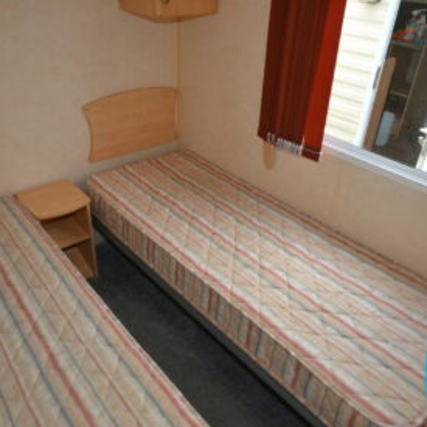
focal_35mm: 30
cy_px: 203
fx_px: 419
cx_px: 207
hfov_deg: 54.0
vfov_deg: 54.0
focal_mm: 12
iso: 450
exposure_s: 1/60
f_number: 4.5
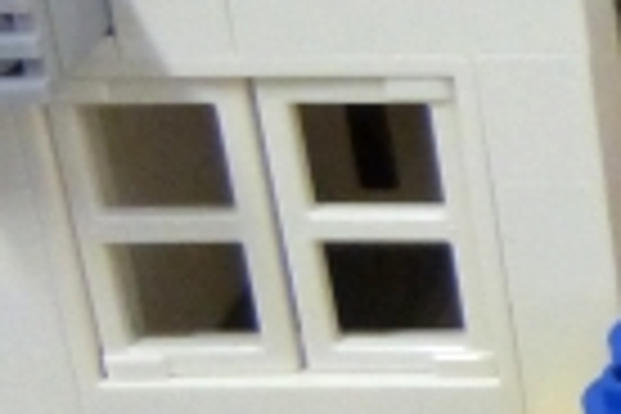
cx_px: 1404
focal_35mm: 151
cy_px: 230
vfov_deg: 9.1
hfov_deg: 11.6
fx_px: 2605
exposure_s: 1/40
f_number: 2.8
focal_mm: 4.5
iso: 400
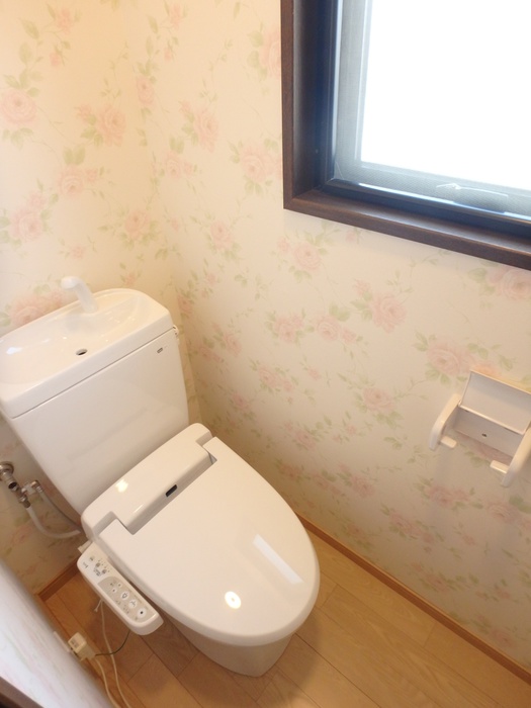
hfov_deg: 63.4
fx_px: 430
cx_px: 266
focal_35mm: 21
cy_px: 354
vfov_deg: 79.0
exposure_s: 1/30
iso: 320
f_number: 3.5
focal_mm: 3.7
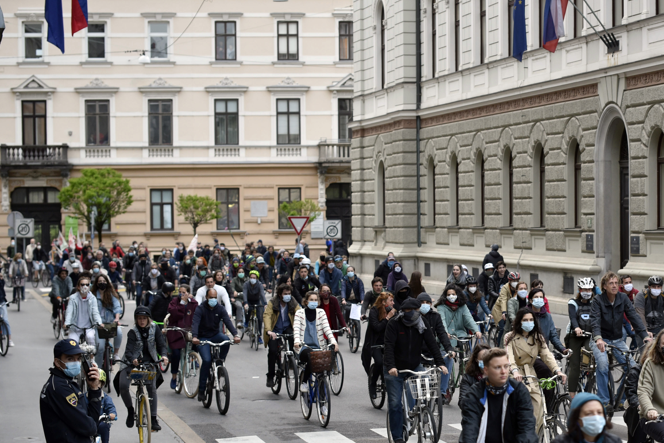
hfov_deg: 19.0
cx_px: 469
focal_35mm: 107
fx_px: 1974
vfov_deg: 12.8
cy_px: 332
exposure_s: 1/100
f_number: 3.2
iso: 640
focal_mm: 70
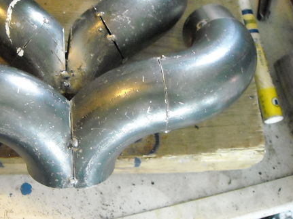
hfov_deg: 36.1
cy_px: 71
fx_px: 440
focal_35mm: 52
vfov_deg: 27.8
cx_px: 76
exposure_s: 1/21
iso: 800
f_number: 2.8
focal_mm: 5.7
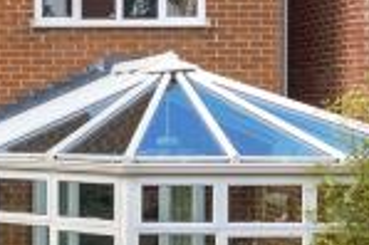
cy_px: 118
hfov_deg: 17.5
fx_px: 1126
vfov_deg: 12.4
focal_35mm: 110
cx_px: -111
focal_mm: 16
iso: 320
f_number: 5.6
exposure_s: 1/125
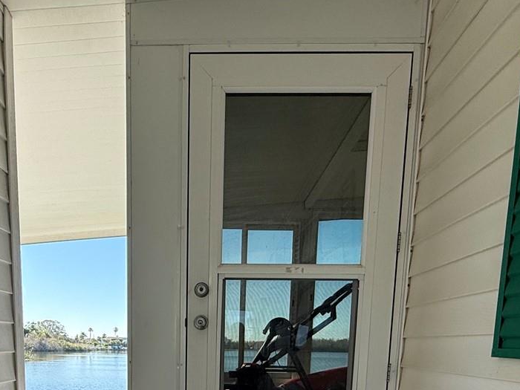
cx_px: 207
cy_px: 420
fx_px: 481
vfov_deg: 37.5
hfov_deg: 56.4
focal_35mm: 32
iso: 64
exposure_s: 1/490
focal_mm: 2.22
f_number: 2.2
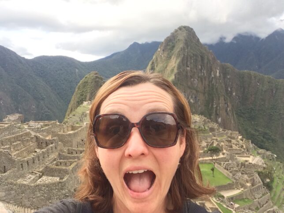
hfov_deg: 58.4
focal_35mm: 31
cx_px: 142
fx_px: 254
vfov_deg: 45.4
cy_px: 106
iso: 50
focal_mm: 2.15
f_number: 2.4
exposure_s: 1/159
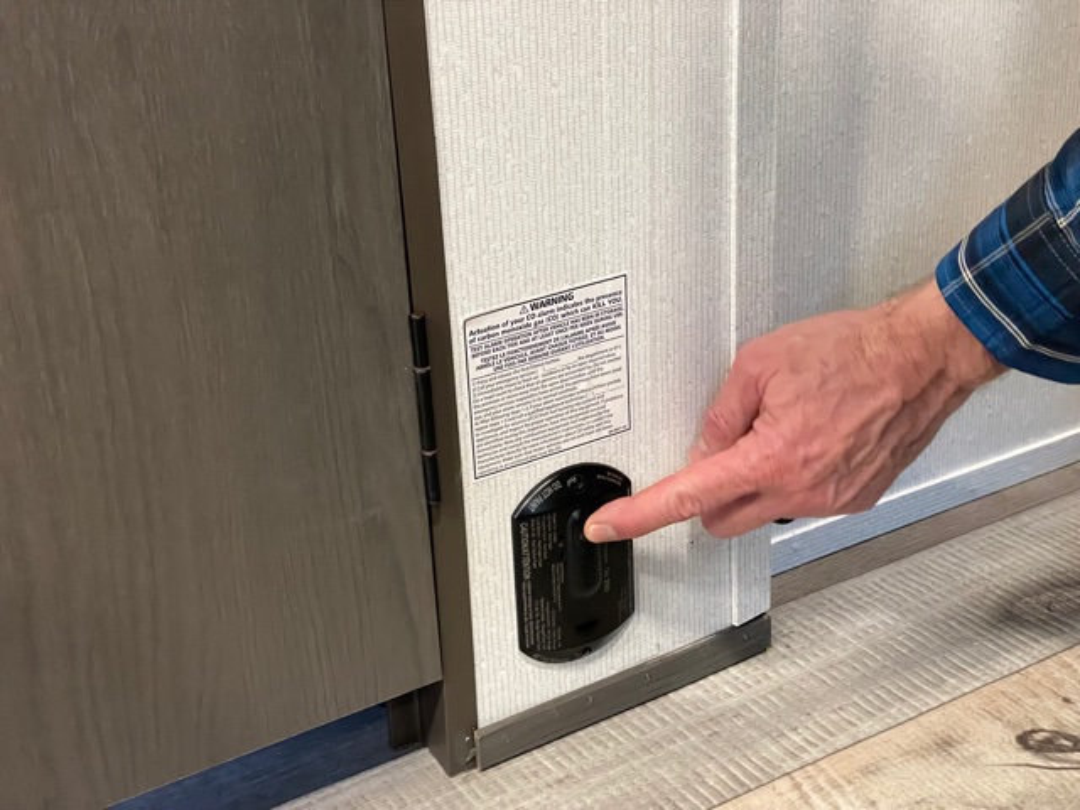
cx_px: 540
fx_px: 1622
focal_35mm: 52
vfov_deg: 28.0
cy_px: 405
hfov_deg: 36.8
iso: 800
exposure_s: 1/60
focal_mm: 6
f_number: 2
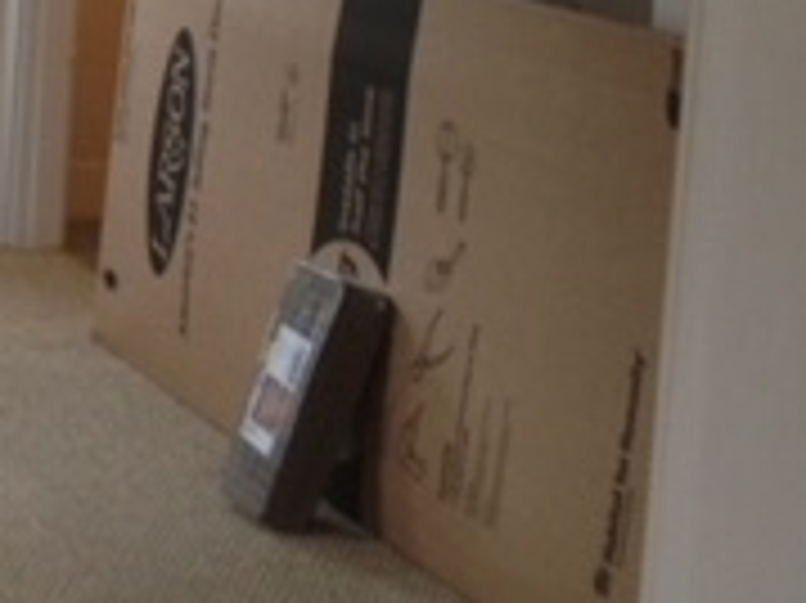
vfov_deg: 11.6
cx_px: -608
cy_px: -81
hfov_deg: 14.1
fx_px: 2909
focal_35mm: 125
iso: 80
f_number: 2.4
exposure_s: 1/20
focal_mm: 4.28
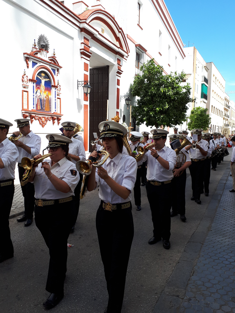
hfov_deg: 51.4
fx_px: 244
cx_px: 118
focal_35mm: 27
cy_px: 156
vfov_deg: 65.3
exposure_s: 1/525
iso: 40
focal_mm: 3.6
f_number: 1.9
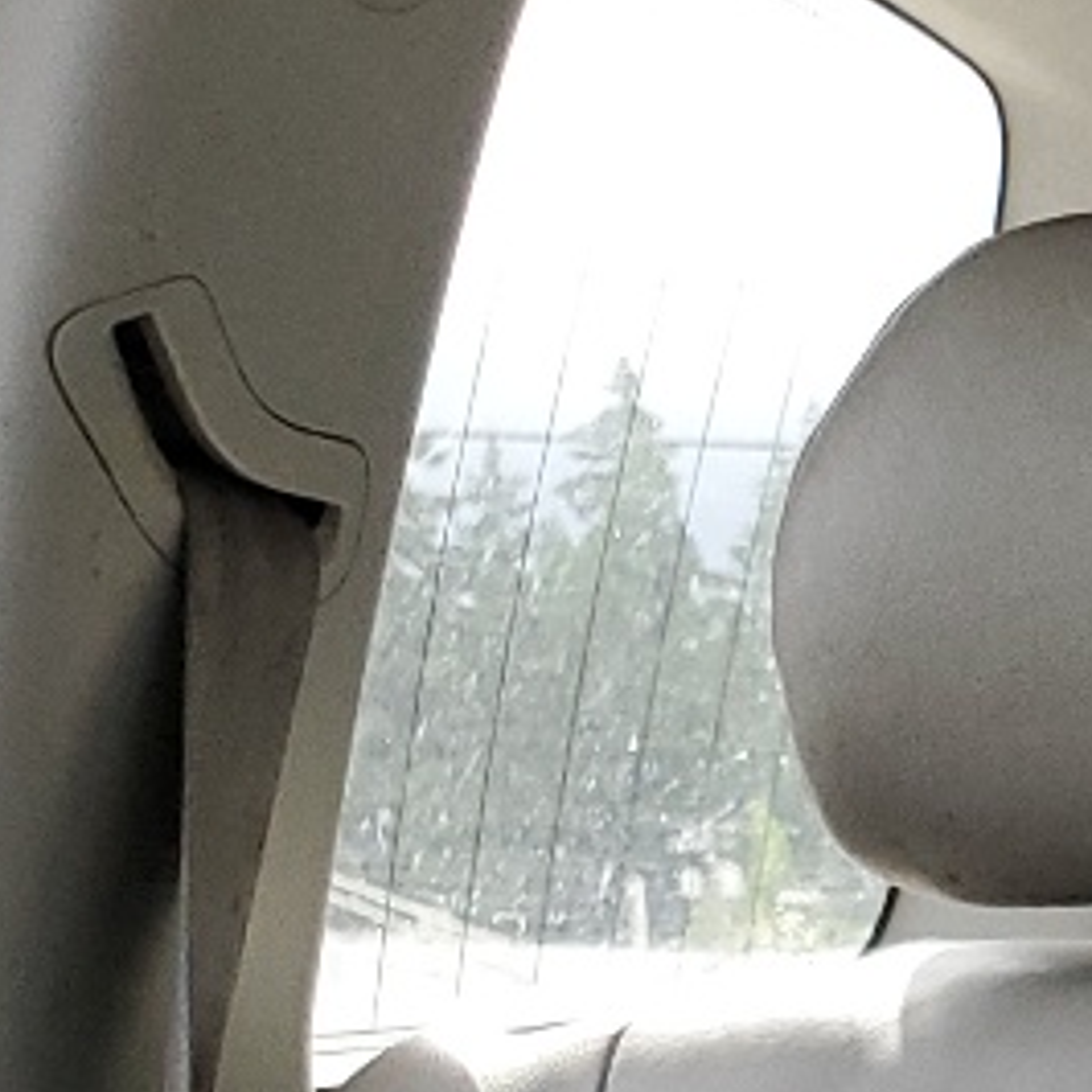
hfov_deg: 9.8
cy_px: 2053
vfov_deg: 11.6
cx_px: 3231
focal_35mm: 138
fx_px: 4925
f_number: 1.5
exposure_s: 1/120
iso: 85
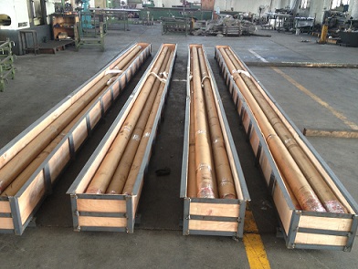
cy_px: 134
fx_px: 362
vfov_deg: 40.8
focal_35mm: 35
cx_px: 179
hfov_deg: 52.6
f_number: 2.4
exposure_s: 1/20
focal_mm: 4.28
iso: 80
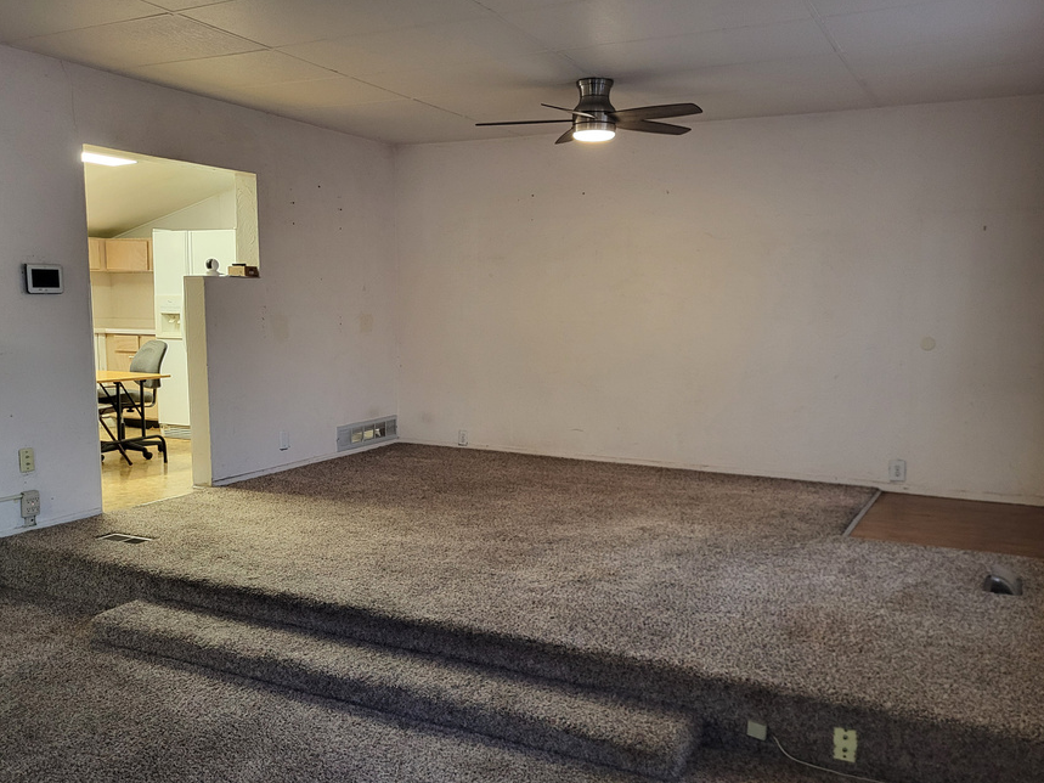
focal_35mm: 31
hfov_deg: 58.3
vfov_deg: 45.4
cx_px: 508
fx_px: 935
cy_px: 432
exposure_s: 1/40
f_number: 1.8
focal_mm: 5.4
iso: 400
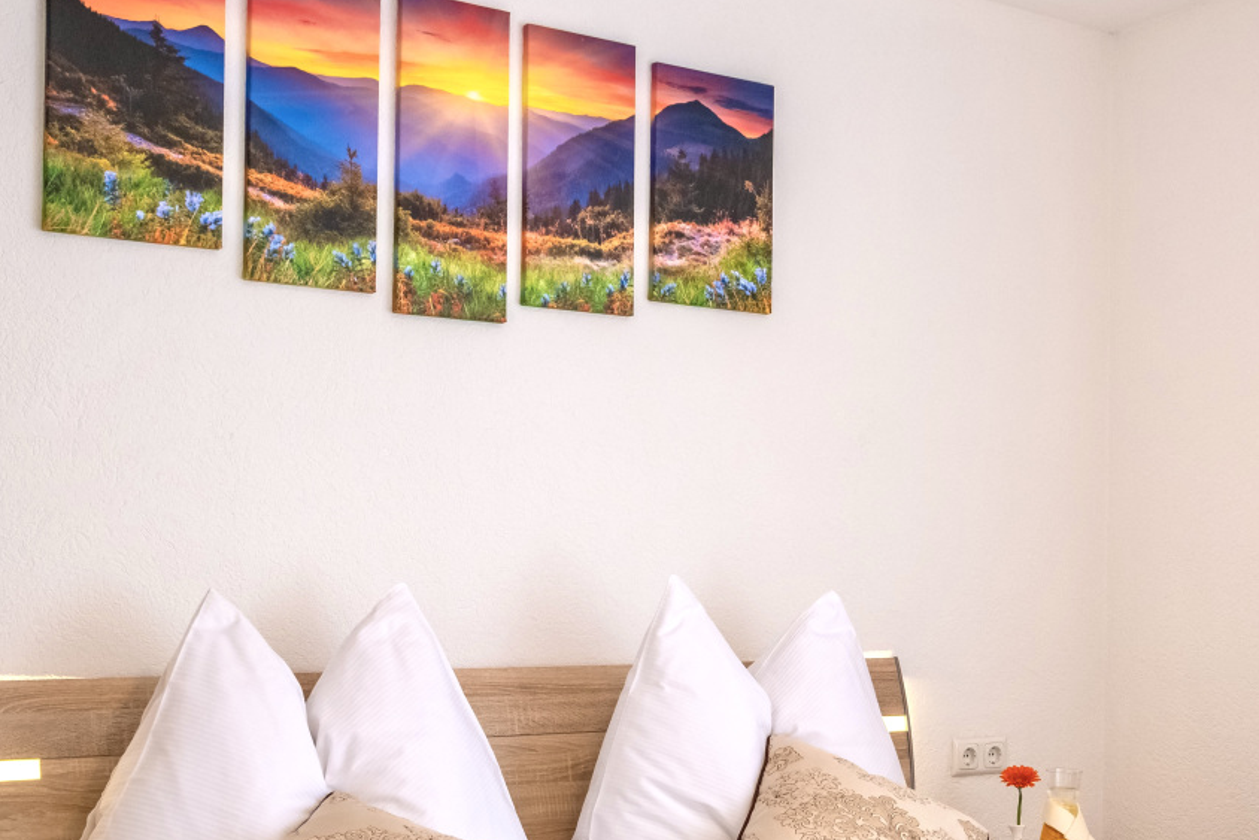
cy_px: 568
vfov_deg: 27.9
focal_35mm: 48
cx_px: 829
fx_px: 1679
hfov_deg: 40.6
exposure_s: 1/50
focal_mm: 18
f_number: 8
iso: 640
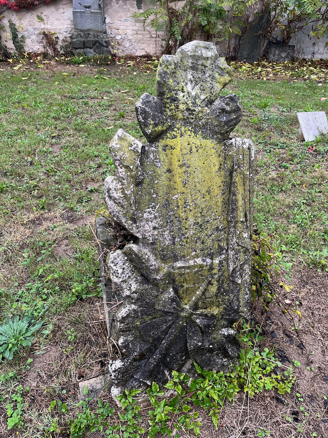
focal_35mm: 26
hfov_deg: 53.1
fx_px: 328
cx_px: 164
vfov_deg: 67.3
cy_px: 219
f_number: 1.6
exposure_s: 1/101
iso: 125
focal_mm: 5.1
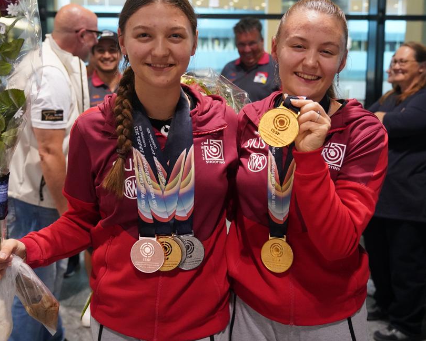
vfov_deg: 34.1
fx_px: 555
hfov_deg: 42.0
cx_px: 222
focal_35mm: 44
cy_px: 148
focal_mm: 33
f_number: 3.5
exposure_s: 1/250
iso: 8000
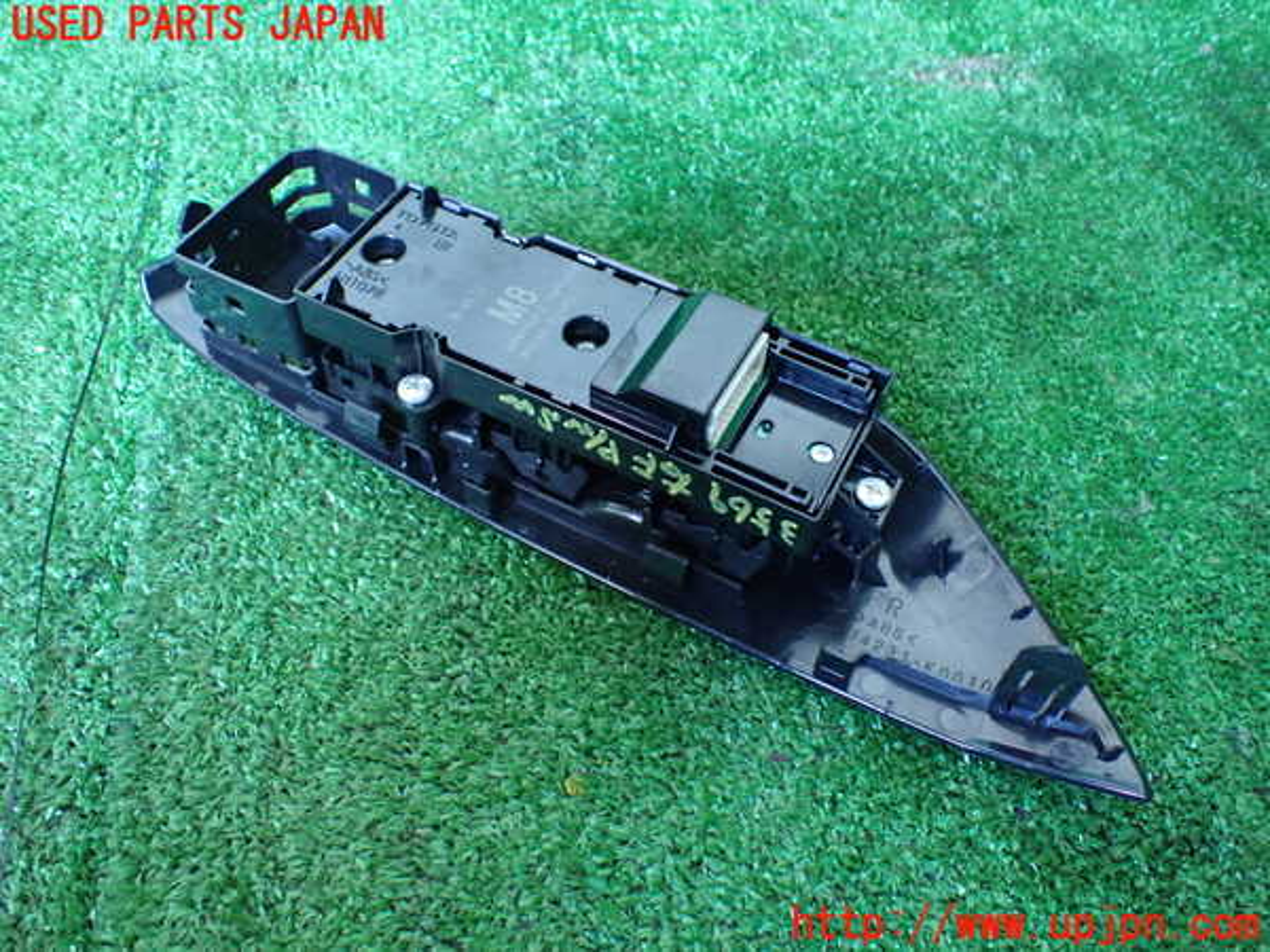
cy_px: 476
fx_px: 1101
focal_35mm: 30
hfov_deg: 60.0
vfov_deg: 46.8
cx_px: 635
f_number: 2.3
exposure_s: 1/30
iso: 1000
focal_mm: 5.4
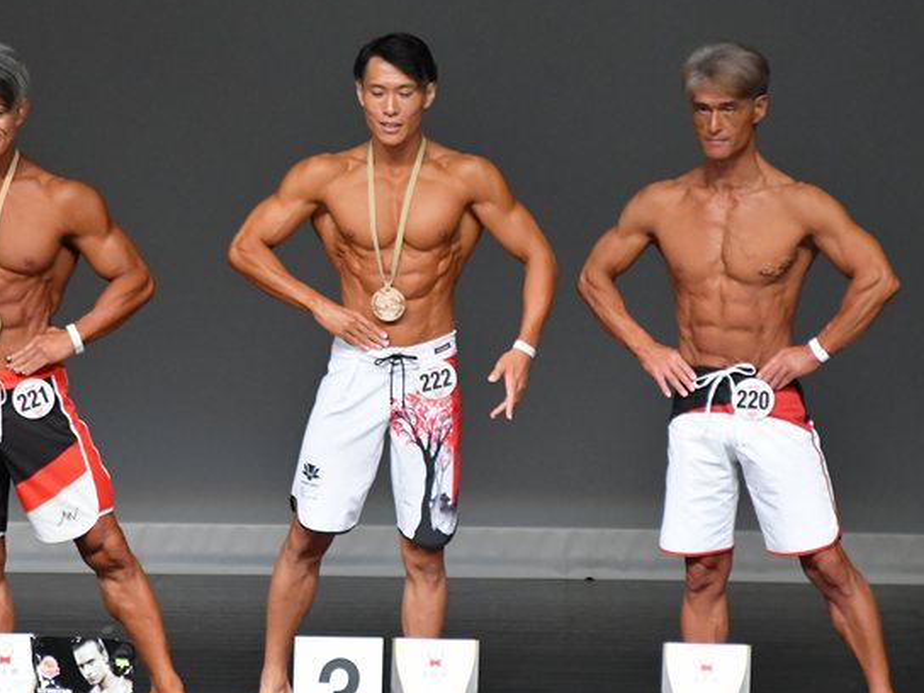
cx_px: 291
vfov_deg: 2.9
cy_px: 335
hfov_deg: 3.9
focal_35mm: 513
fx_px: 13693
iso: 5000
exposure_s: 1/400
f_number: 5.6
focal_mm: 250
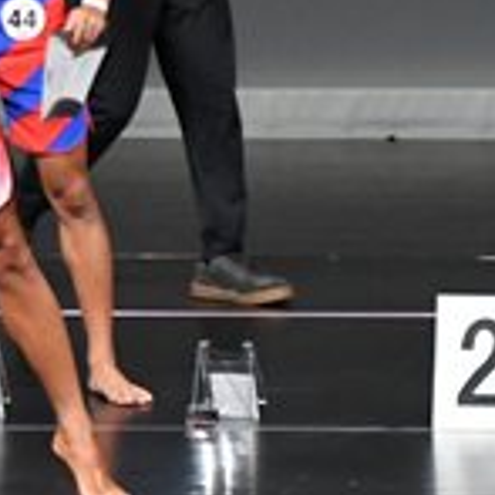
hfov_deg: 2.3
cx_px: 864
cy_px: 98
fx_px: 12166
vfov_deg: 2.3
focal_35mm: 752
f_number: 5.6
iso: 4000
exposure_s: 1/400
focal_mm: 112
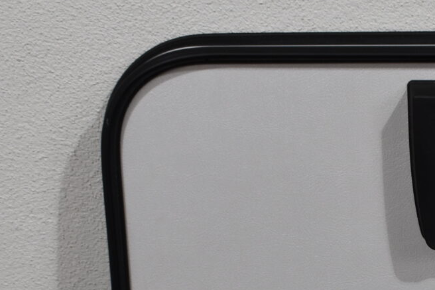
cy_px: 371
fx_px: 1485
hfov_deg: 16.1
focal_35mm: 123
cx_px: 495
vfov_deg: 10.9
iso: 400
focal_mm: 21
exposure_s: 1/125
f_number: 5.6
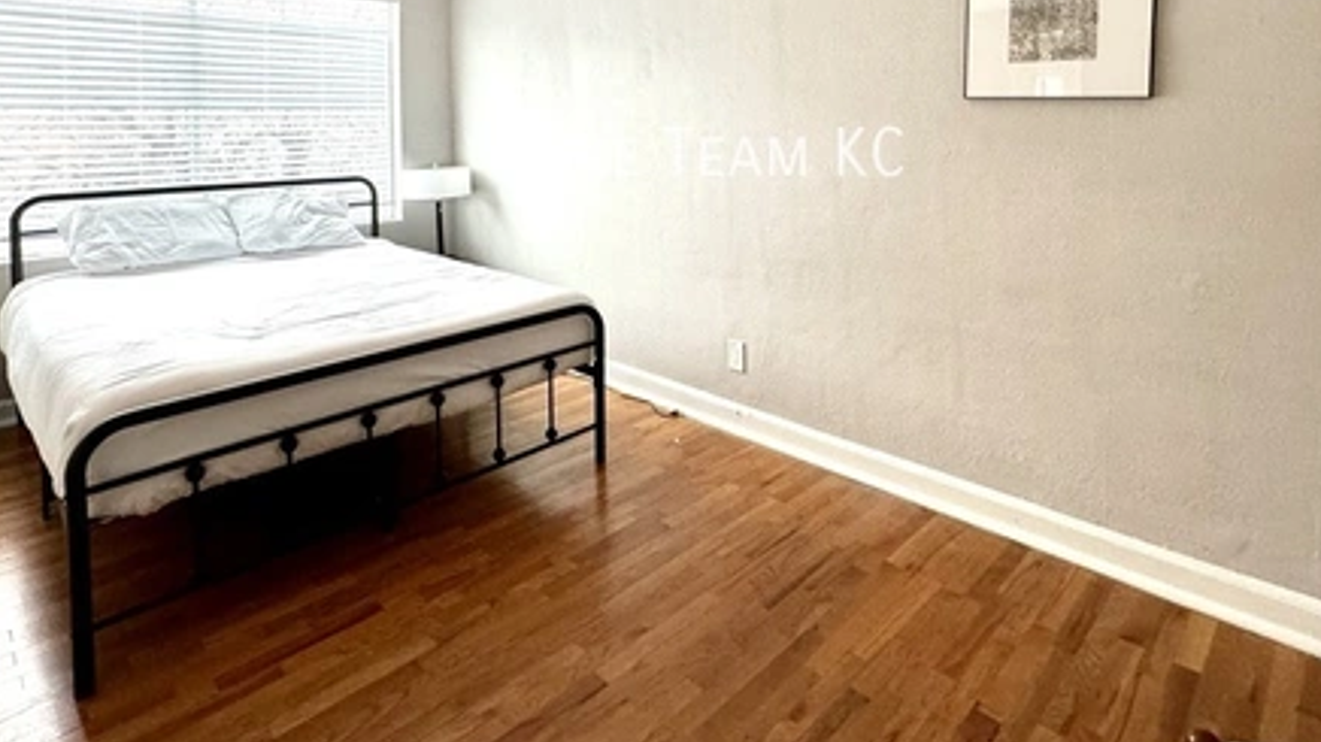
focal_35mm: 21
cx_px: 697
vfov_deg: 50.3
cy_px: 148
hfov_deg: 83.8
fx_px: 735
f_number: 2.2
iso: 250
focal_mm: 2.22
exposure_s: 1/120
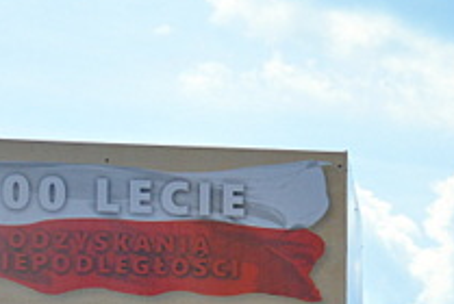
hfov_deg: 11.2
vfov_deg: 7.6
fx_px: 2172
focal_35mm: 172
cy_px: 639
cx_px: 804
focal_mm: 24
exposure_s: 1/1600
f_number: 7.1
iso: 400
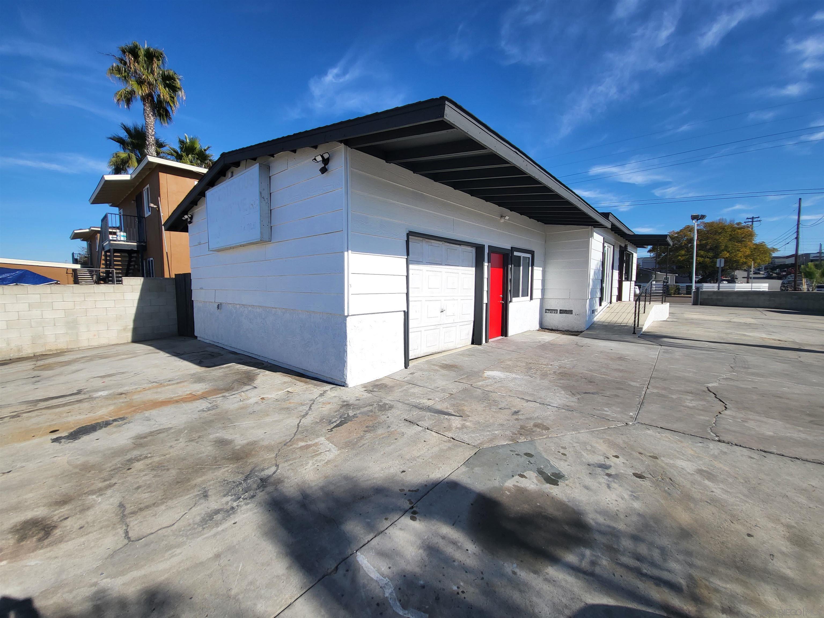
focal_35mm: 13
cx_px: 412
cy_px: 309
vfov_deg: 89.9
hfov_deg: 106.2
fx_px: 309
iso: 32
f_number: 2.2
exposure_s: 1/1433
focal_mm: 1.74
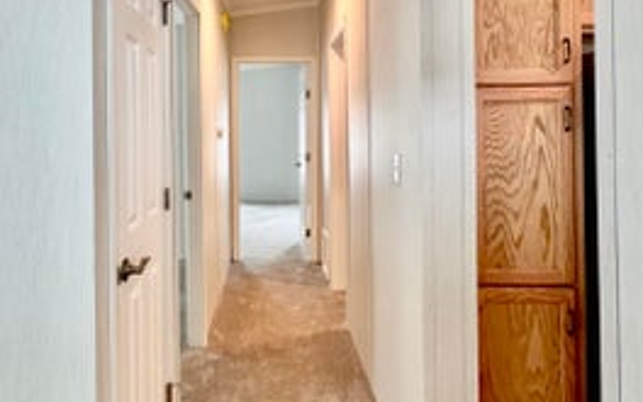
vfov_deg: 45.2
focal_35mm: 27
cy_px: 129
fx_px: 473
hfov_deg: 67.4
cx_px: 244
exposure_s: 1/120
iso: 250
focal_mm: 2.22
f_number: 2.2
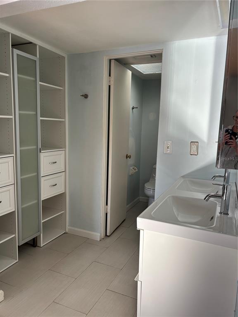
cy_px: 158
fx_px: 238
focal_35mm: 26
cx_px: 119
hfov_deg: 53.1
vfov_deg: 67.3
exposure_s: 1/120
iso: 80
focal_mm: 5.96
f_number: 1.6
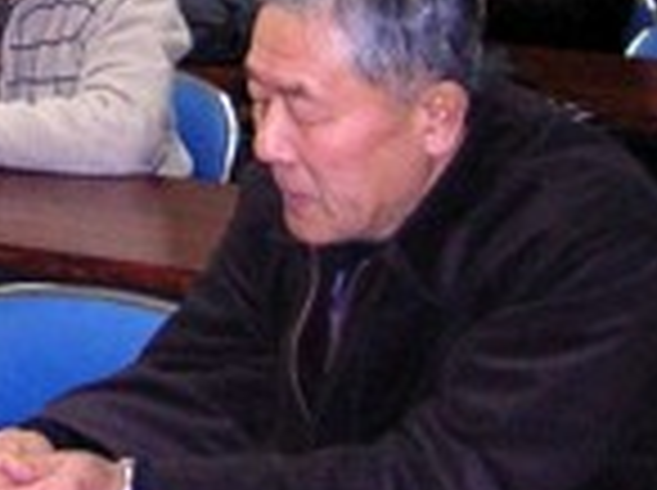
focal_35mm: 158
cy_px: -22
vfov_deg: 9.3
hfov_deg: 12.4
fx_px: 2994
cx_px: -27
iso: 400
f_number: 2.6
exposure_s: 1/60.1
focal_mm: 4.7
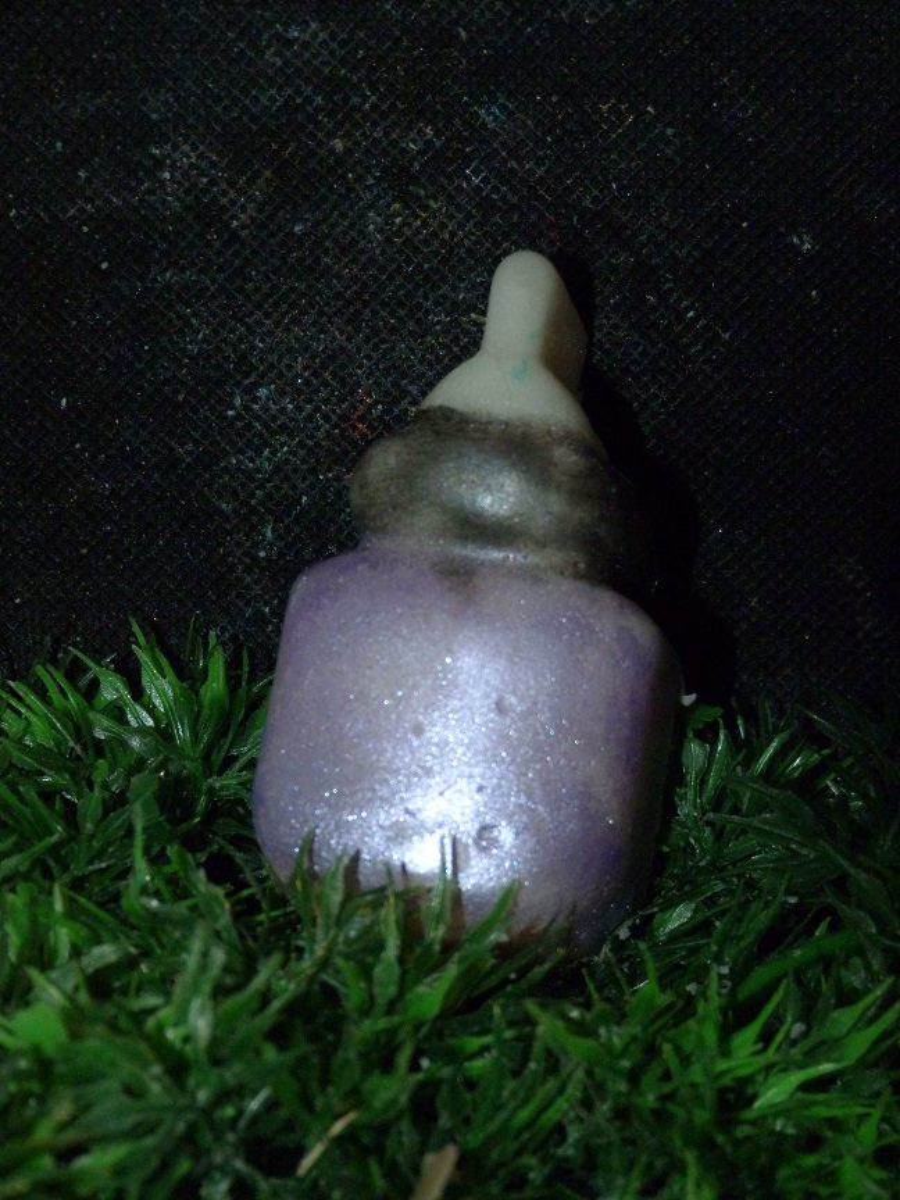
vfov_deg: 19.8
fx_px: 3432
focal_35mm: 99
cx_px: 450
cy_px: 600
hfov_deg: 14.9
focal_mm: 17.9
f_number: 3.5
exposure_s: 1/60
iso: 400
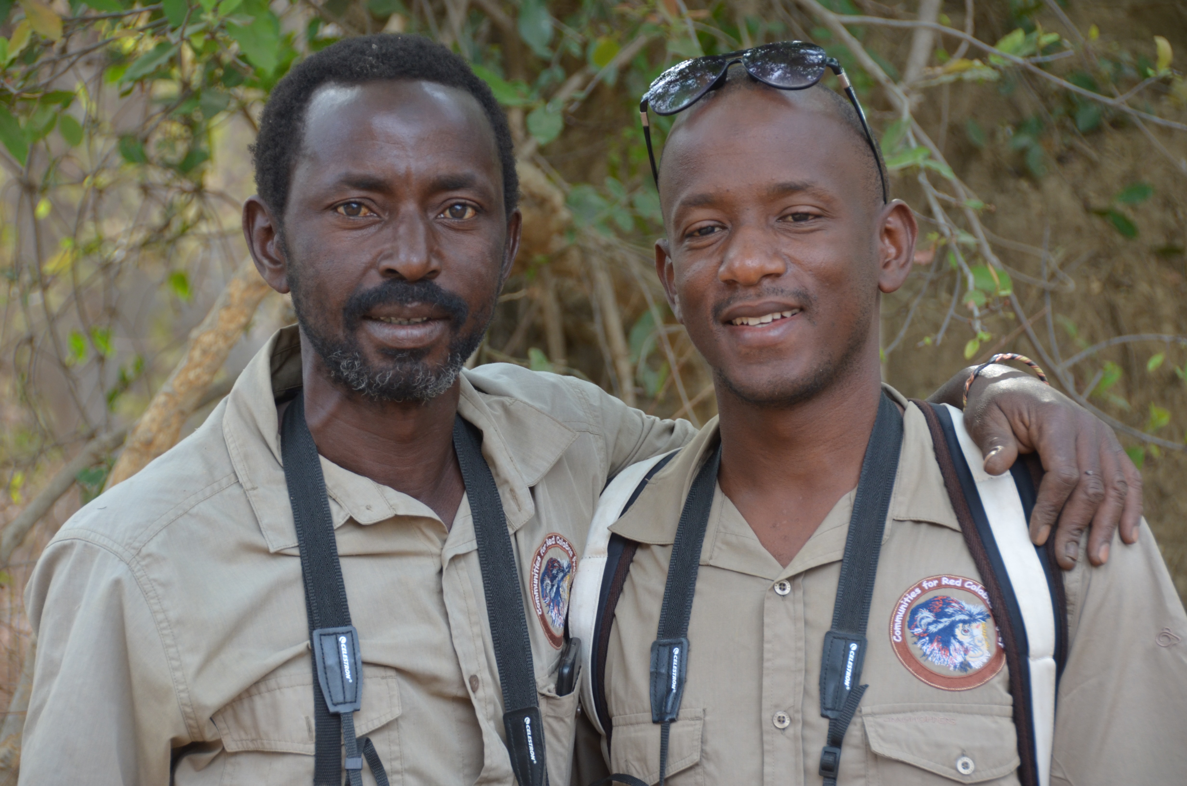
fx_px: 4689
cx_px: 594
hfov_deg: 14.4
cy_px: 393
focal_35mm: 142
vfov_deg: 9.6
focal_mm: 95
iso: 400
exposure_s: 1/125
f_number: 5.3
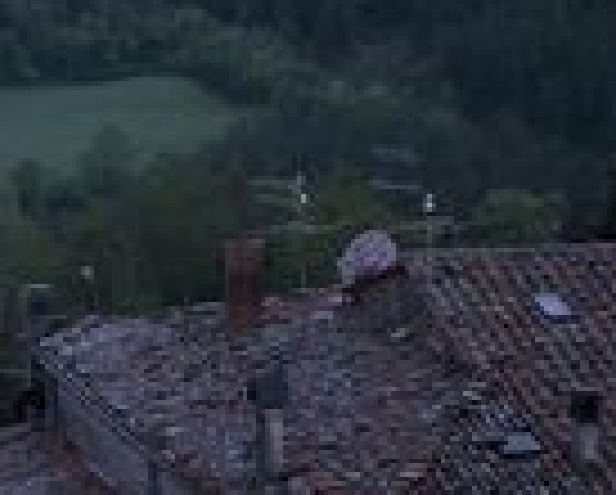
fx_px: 3926
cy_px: 81
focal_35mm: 215
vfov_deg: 7.2
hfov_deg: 8.6
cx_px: -490
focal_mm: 35
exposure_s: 1/80
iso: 800
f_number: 1.8
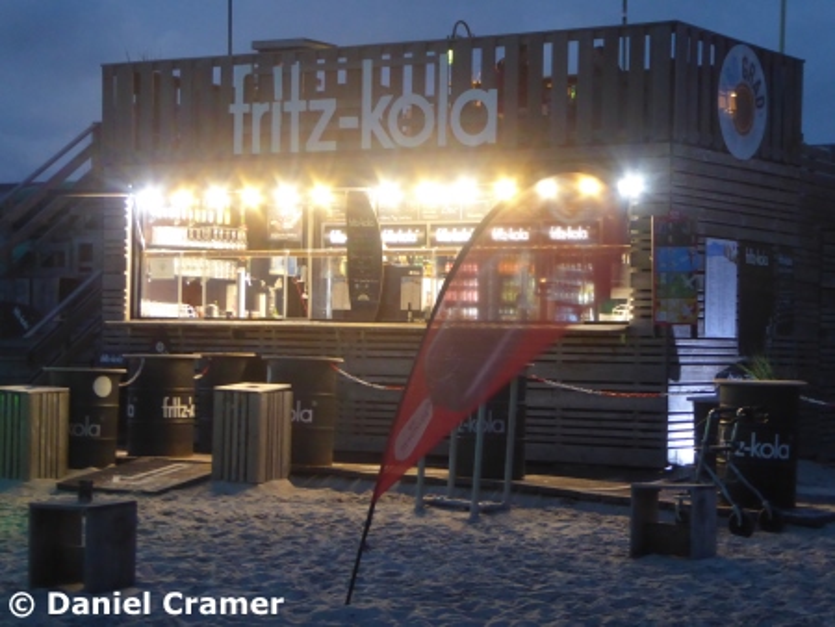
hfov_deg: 23.3
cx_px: 418
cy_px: 314
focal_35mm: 84
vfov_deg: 17.6
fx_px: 2027
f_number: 4.8
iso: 640
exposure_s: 1/5
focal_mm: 15
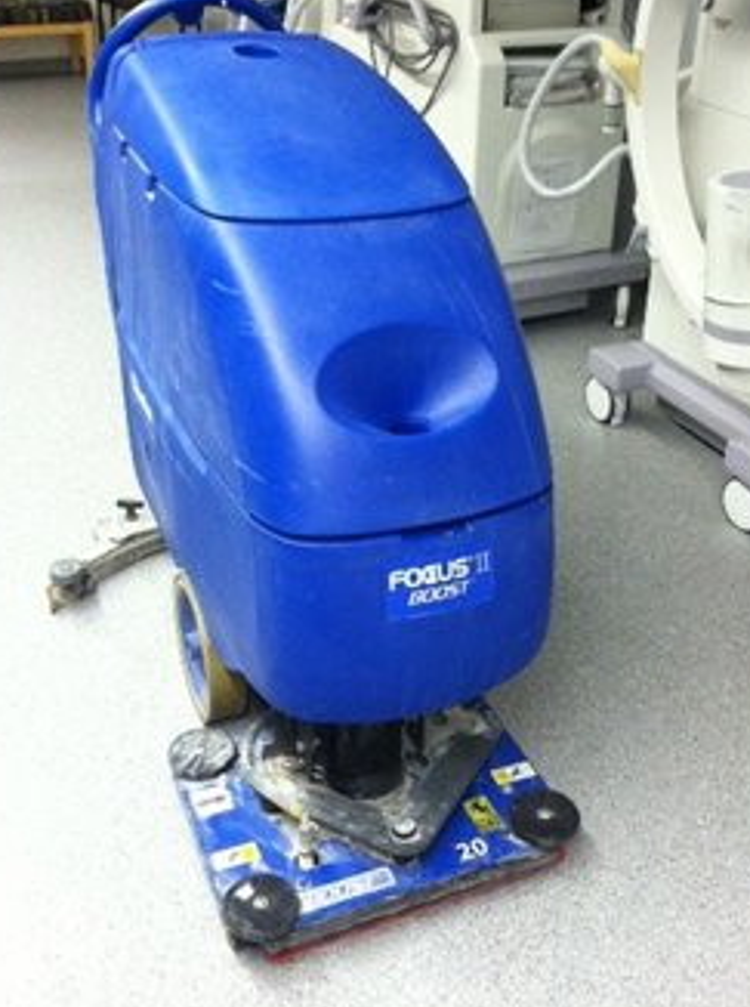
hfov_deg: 33.4
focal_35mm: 43
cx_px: 418
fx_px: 1247
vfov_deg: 43.8
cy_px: 411
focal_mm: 3.85
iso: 320
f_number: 2.8
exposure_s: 1/15
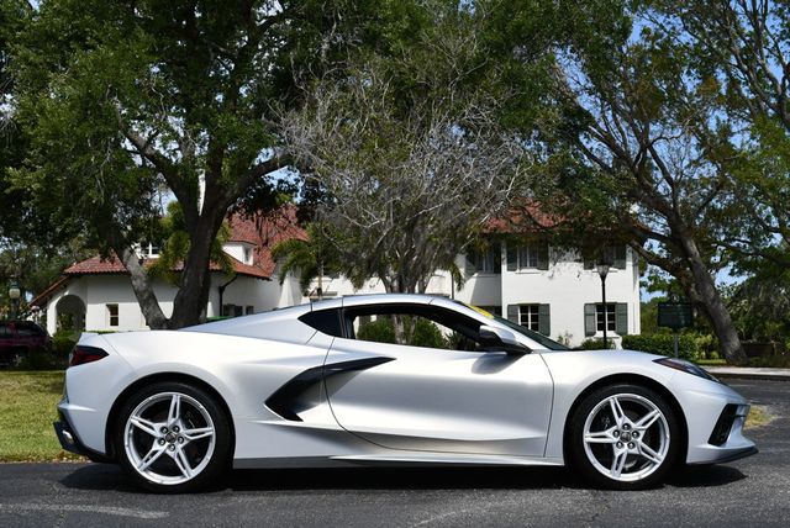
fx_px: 1054
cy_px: 264
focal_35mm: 48
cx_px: 395
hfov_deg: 41.1
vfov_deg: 28.1
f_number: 9
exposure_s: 1/320
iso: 100
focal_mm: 24
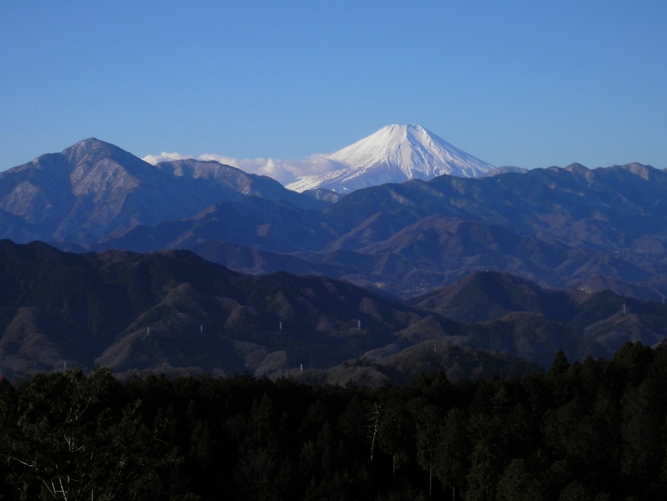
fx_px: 1869
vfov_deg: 15.2
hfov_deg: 20.2
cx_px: 334
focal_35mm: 97
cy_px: 250
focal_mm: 17.3
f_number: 13.9
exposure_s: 1/160
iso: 80
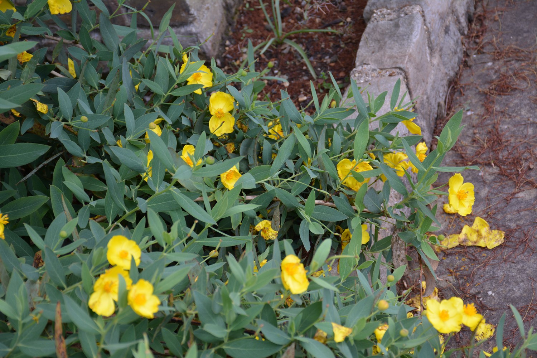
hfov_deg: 20.6
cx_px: 268
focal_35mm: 99
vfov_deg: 13.8
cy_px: 179
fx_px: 1477
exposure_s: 1/160
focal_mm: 66
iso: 200
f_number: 6.3
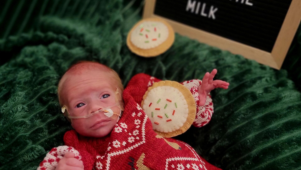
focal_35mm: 35
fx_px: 279
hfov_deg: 56.6
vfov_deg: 33.7
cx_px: 151
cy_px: 75
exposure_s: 1/13.4
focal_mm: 6.7
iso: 500
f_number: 1.8
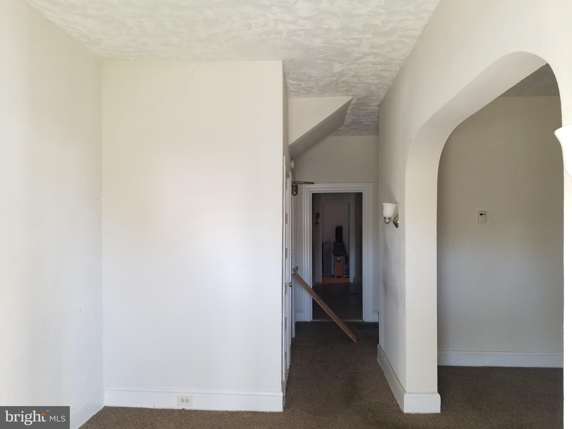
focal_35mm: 26
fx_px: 430
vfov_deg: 53.1
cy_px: 214
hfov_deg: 67.3
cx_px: 286
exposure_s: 1/30
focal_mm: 4.25
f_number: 1.7
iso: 100
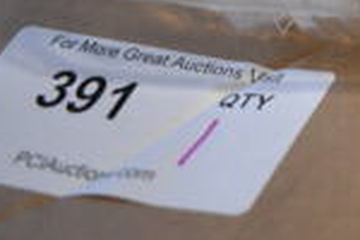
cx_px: 660
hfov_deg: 14.6
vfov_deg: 10.6
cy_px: -185
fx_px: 1220
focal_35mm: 122
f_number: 3.5
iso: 1600
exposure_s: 1/125
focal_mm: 20
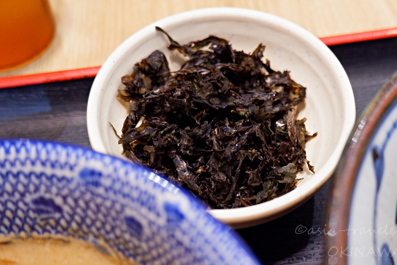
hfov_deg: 42.6
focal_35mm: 46
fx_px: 507
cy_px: 114
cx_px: 231
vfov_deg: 29.2
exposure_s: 1/52
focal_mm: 25.6
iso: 2500
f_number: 4.4
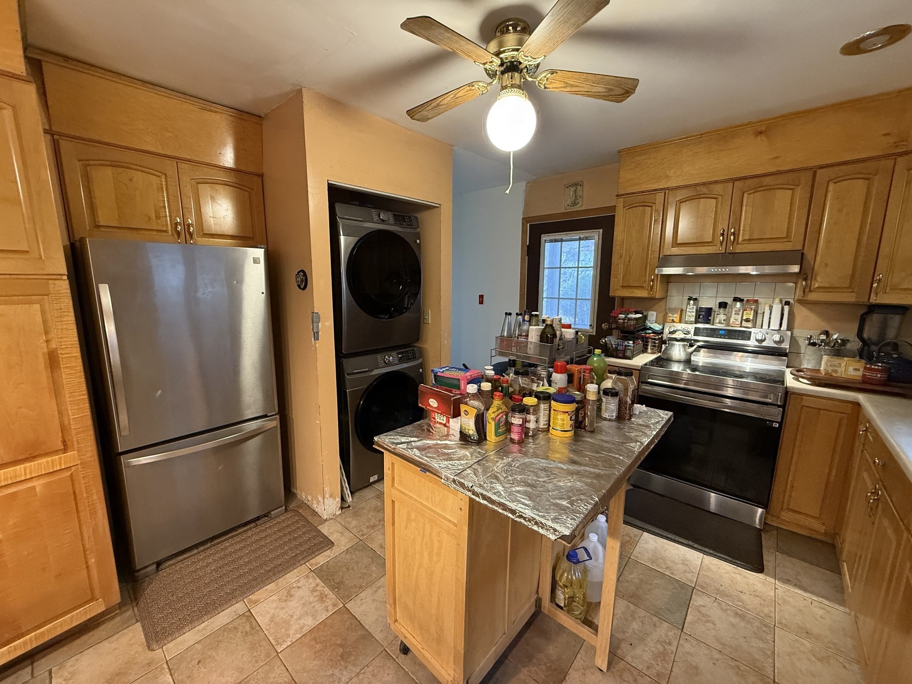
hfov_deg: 102.1
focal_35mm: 14
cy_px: 342
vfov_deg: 85.7
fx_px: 369
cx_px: 456
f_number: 2.2
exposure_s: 1/60
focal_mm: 2.22
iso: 500
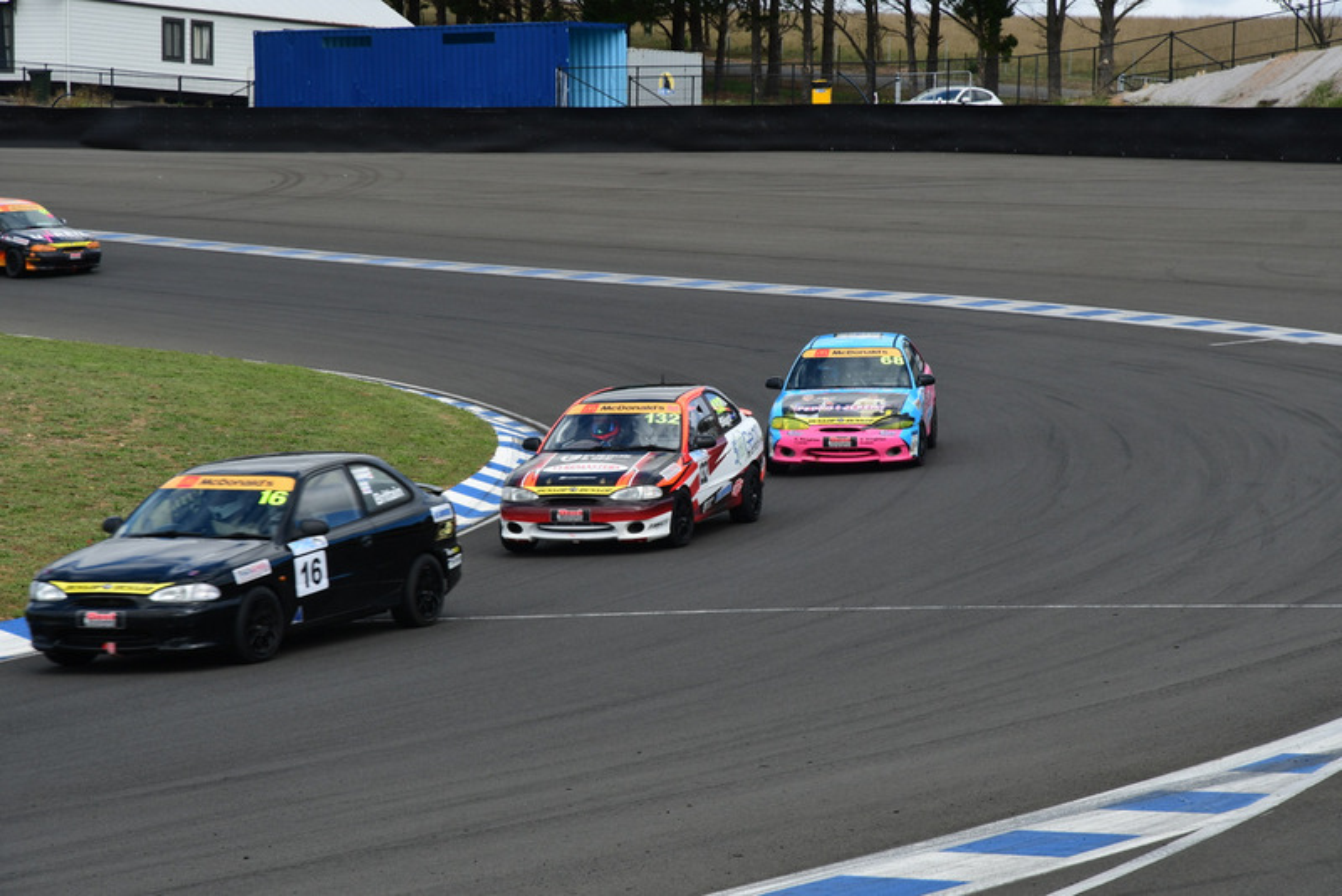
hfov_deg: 17.1
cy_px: 448
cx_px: 671
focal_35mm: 120
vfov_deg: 11.4
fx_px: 4475
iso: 200
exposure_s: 1/400
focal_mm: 80
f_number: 8
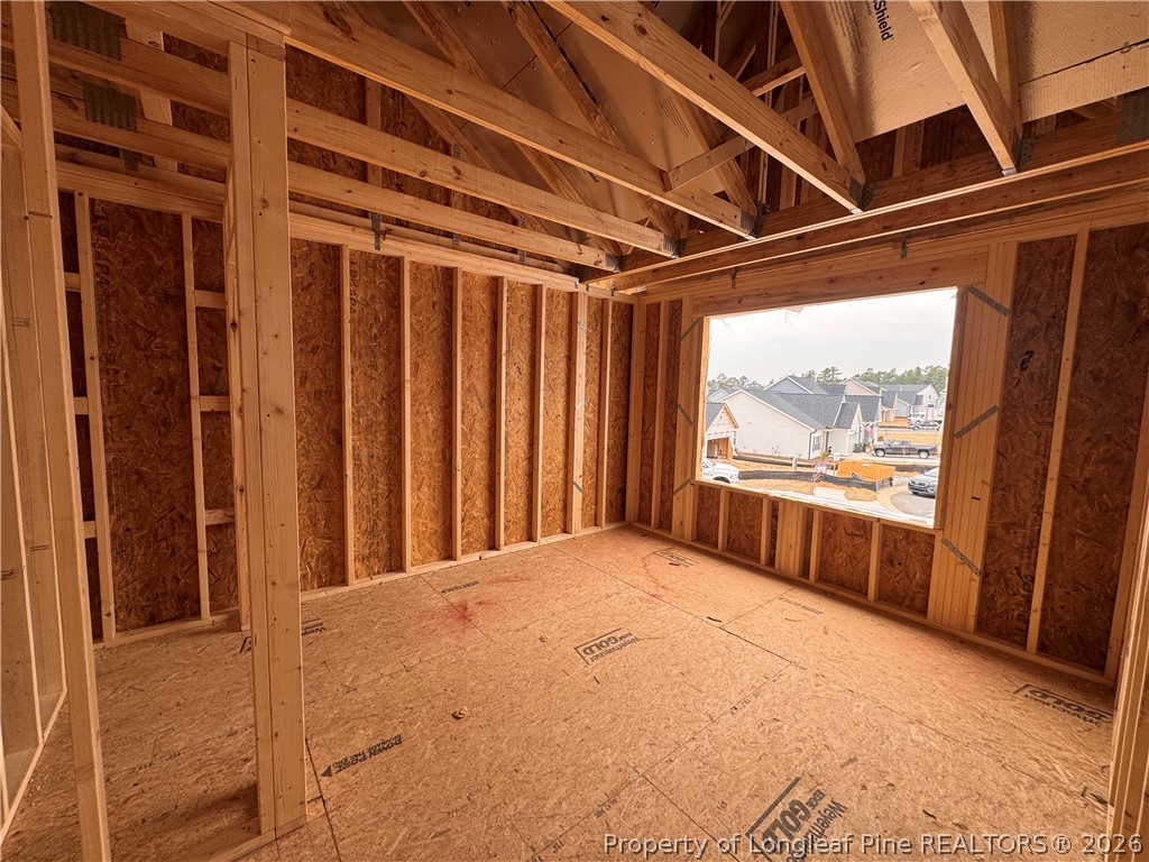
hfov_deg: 102.1
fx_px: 465
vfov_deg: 85.7
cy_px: 431
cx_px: 574
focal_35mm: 14
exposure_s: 1/113
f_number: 2.2
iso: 40
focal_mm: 2.22
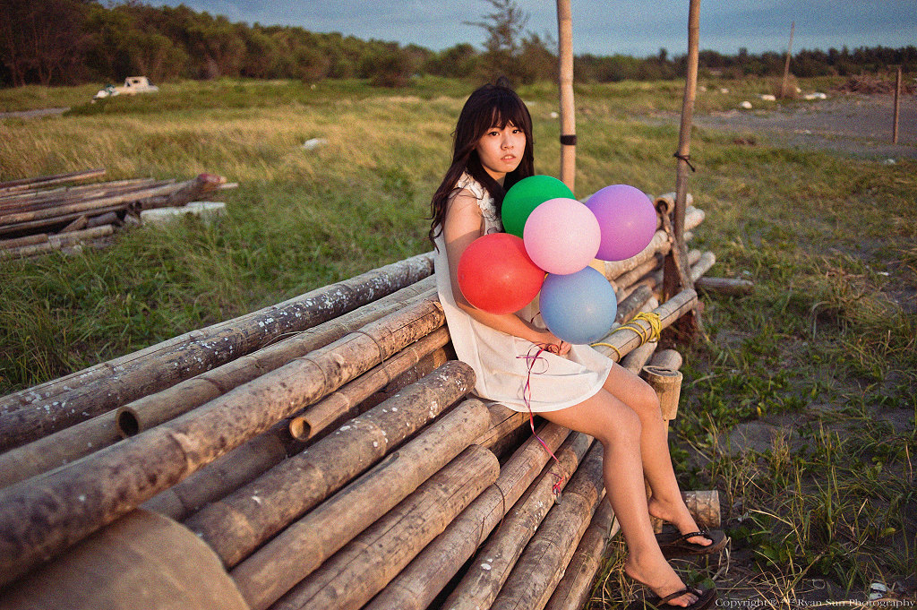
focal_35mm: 35
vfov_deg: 37.8
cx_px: 458
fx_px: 891
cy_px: 305
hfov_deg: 54.5
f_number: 2.2
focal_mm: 35
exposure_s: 1/160
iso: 100
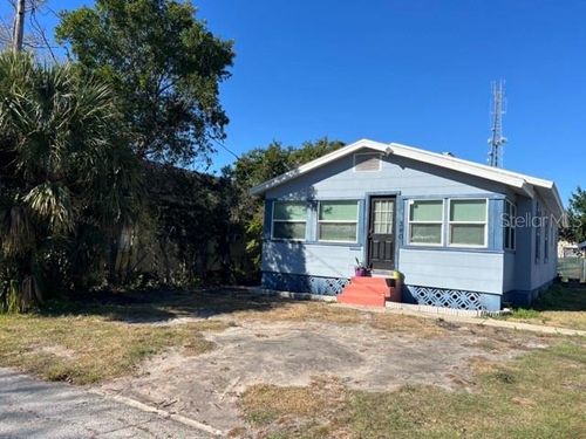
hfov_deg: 67.3
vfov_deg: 53.1
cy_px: 220
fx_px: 440
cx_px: 293
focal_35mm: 26
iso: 50
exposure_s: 1/3968
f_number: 1.5
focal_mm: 5.7
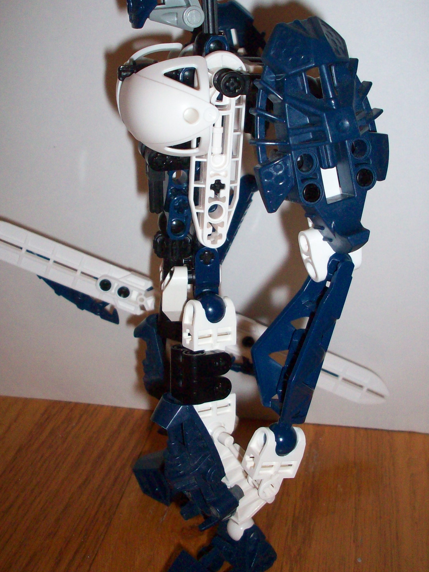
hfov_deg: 30.3
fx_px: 793
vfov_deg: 39.6
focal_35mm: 48
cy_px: 252
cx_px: 219
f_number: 2.8
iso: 160
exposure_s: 1/64
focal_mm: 6.2
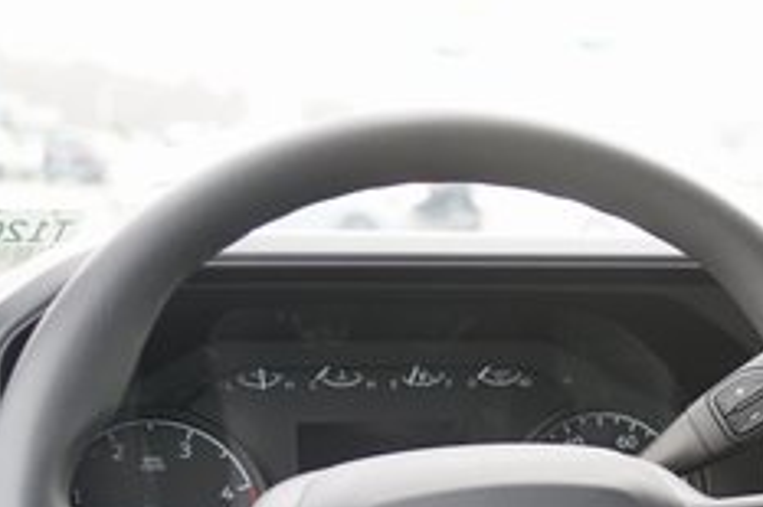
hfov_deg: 19.6
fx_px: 2097
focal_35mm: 99
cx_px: 878
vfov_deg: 13.3
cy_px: 662
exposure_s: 1/60
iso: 400
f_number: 4
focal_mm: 36
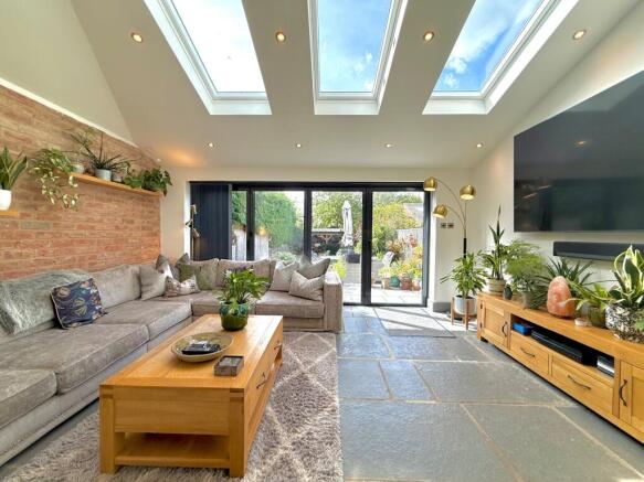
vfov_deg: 85.7
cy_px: 241
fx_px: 260
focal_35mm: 14
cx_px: 322
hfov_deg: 102.1
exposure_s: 1/318
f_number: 2.2
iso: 64
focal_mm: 2.22
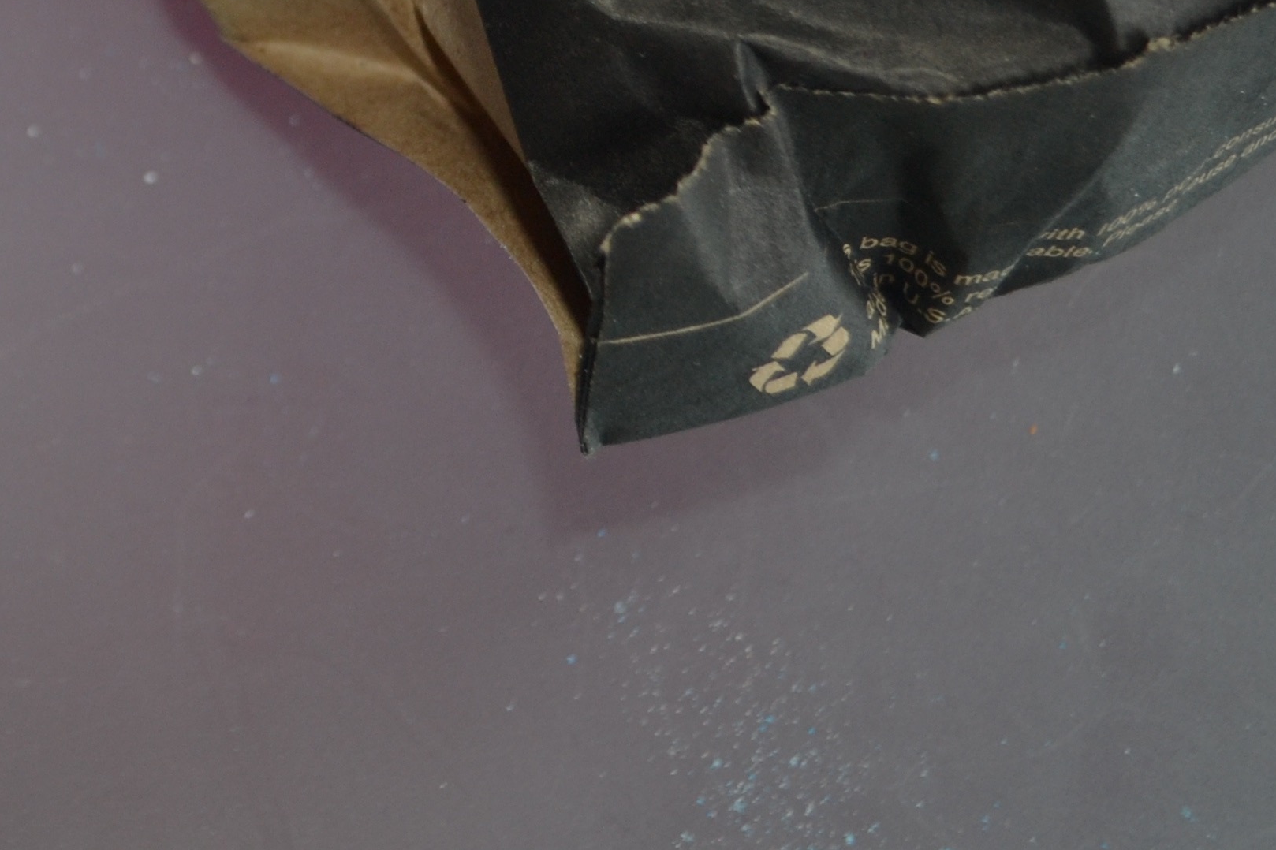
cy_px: -335
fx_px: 3331
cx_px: -241
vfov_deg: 13.8
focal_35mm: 94
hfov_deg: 20.3
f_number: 3.8
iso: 180
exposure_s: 1/60
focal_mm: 22
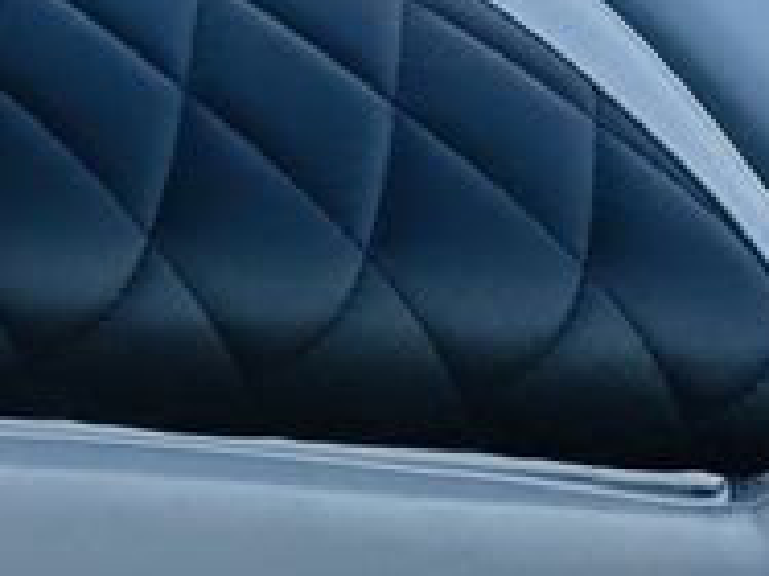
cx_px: -1480
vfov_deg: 11.5
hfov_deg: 11.8
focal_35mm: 96
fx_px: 2131
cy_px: -963
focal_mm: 2.22
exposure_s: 1/318
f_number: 2.2
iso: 40
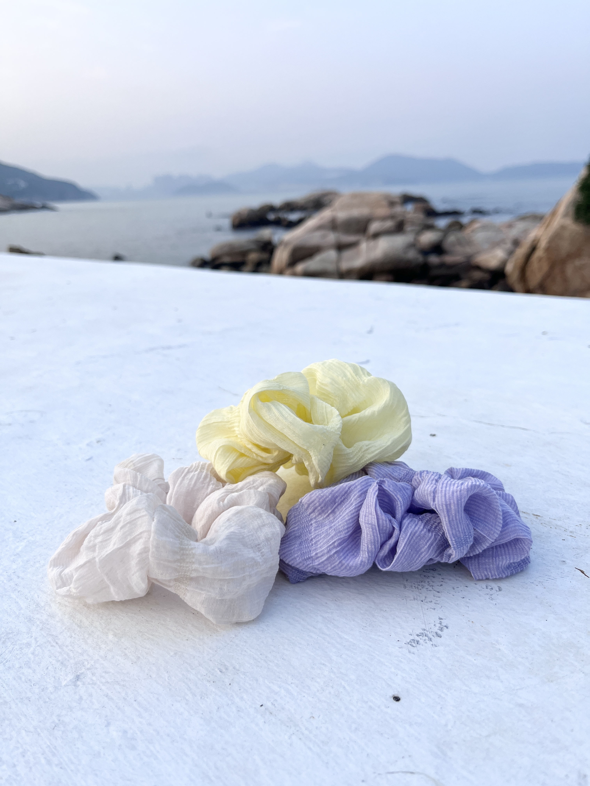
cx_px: 295
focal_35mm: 26
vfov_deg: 67.3
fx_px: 591
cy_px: 393
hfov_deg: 53.1
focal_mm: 5.1
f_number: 1.6
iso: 50
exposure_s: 1/943
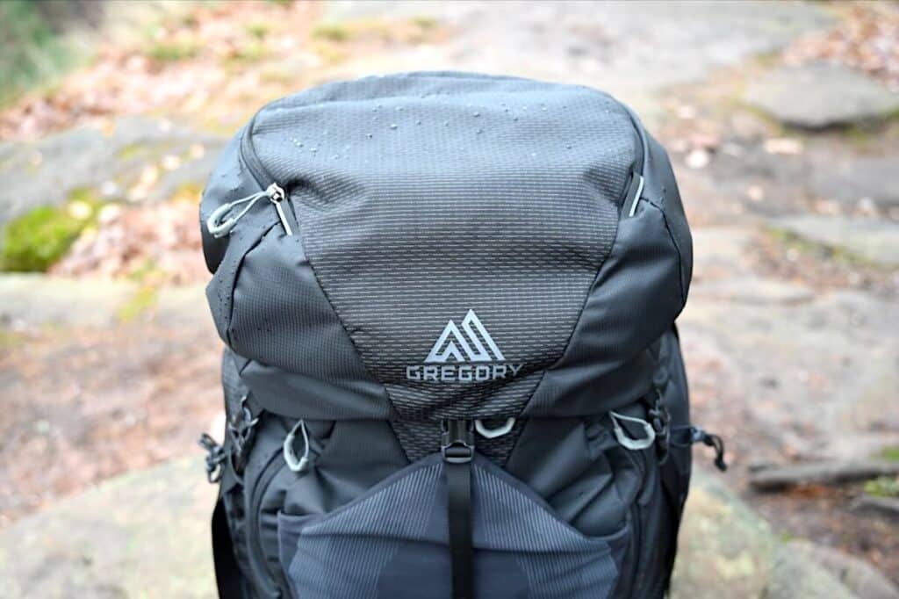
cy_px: 300
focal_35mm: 32
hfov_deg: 58.0
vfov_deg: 40.5
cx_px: 450
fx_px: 811
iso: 560
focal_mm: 32.5
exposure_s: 1/125
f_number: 4
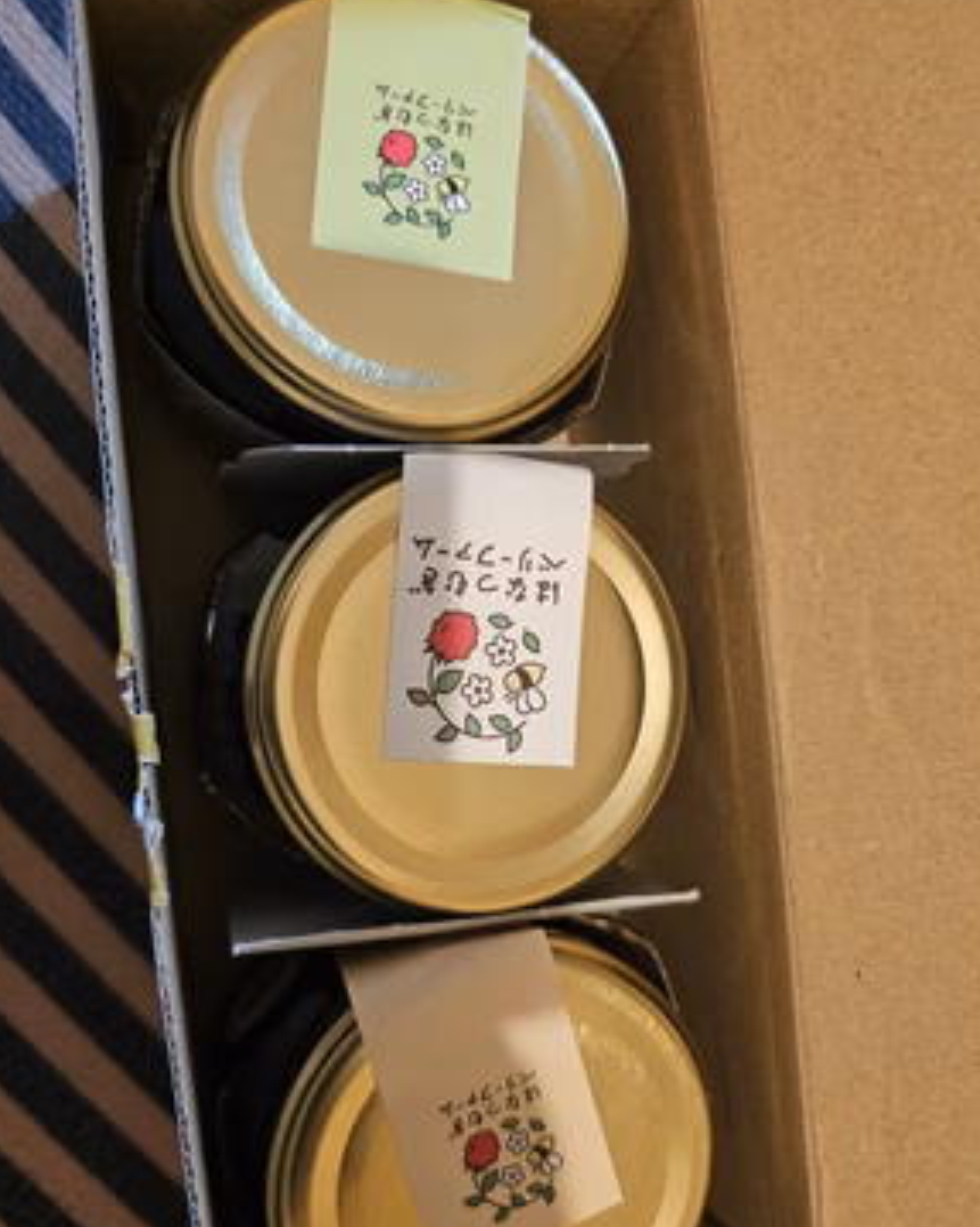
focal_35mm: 25
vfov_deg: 68.0
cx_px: 492
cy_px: 660
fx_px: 907
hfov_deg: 56.8
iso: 500
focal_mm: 6.3
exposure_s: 1/34
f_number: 1.7
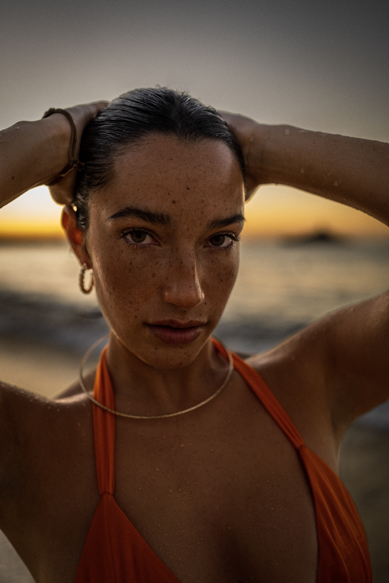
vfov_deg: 54.4
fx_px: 567
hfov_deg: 37.9
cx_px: 194
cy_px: 292
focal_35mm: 35
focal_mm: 35
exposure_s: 1/500
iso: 800
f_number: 2.5
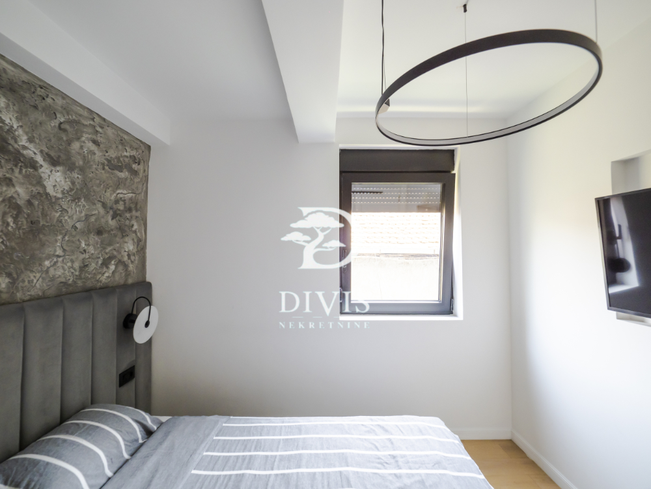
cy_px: 244
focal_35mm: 14
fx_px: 263
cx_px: 326
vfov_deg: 85.7
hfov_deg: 102.1
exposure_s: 1/50
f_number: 4
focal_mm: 7
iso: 400
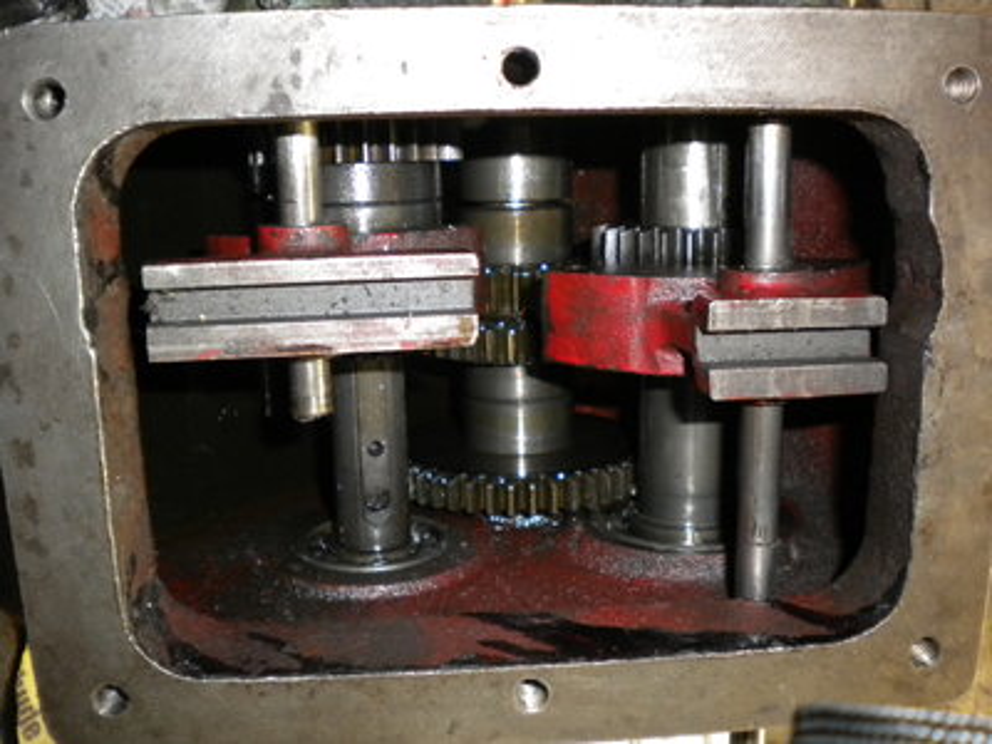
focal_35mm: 35
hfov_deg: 52.6
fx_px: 1003
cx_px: 496
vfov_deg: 40.7
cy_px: 372
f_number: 3.1
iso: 400
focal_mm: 6.3
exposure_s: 1/30
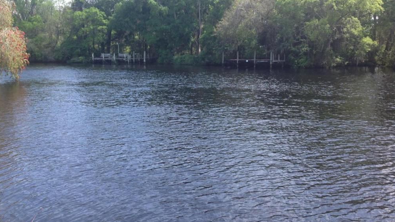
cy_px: 94
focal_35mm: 39
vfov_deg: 30.4
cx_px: 194
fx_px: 408
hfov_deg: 51.6
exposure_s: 1/480
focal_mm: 4.28
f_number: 2.4
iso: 50
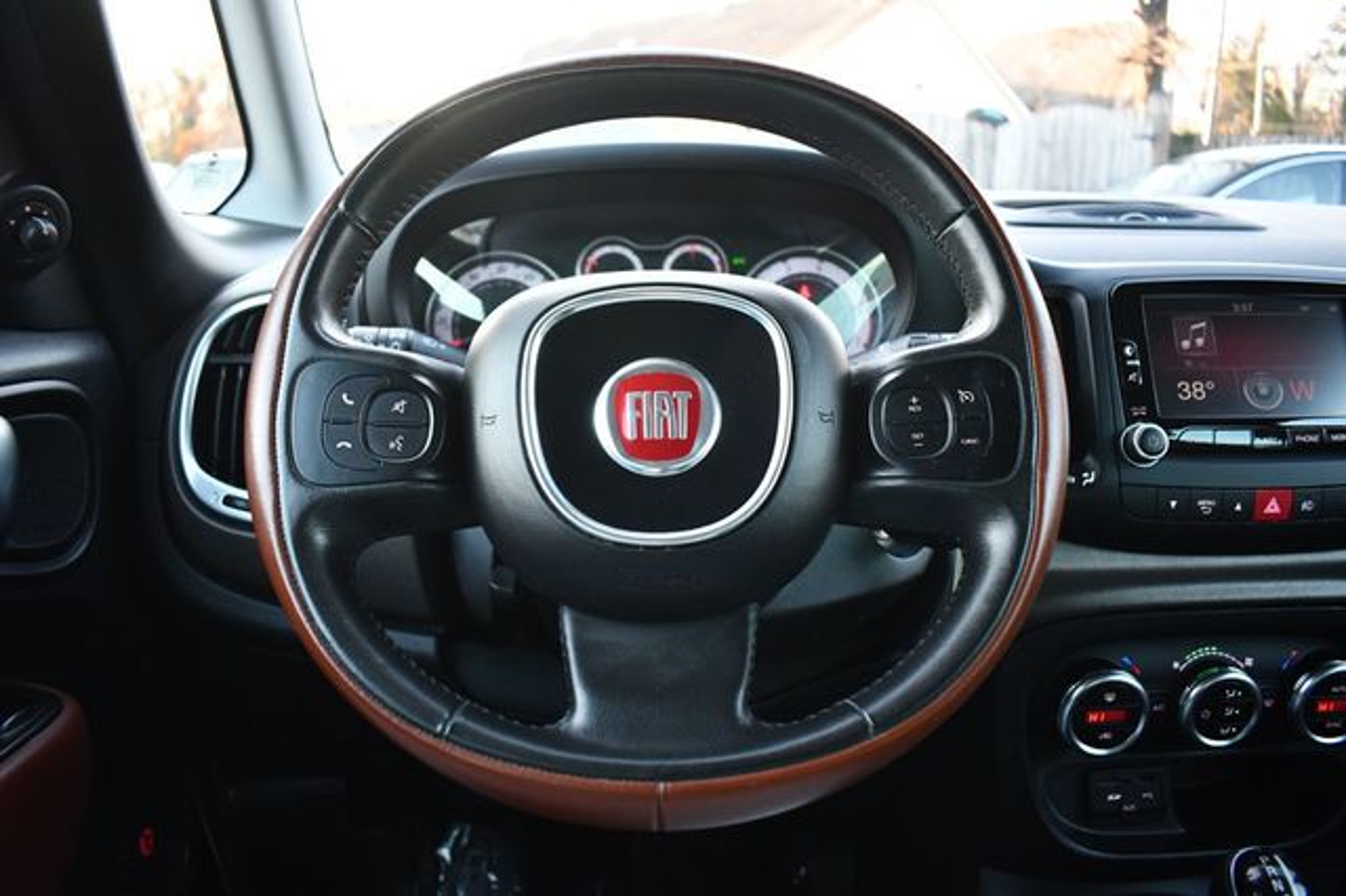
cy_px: 448
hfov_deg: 67.4
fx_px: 1009
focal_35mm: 27
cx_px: 673
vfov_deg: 47.9
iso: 1400
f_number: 3.5
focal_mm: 18
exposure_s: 1/125
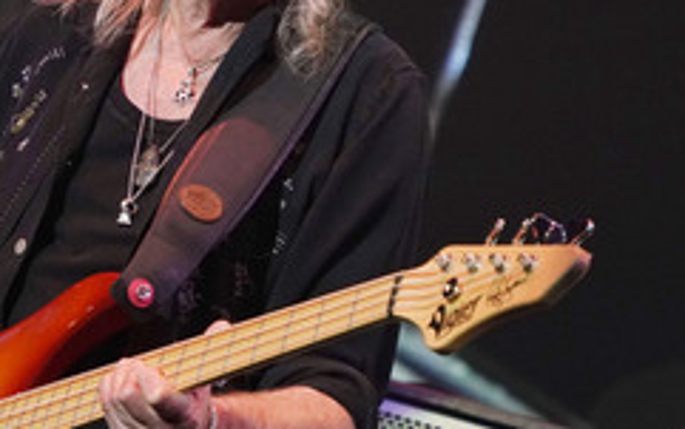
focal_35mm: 204
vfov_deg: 6.4
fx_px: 3811
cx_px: 212
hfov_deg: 10.3
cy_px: 102
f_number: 5
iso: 1600
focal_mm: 107
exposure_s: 1/400
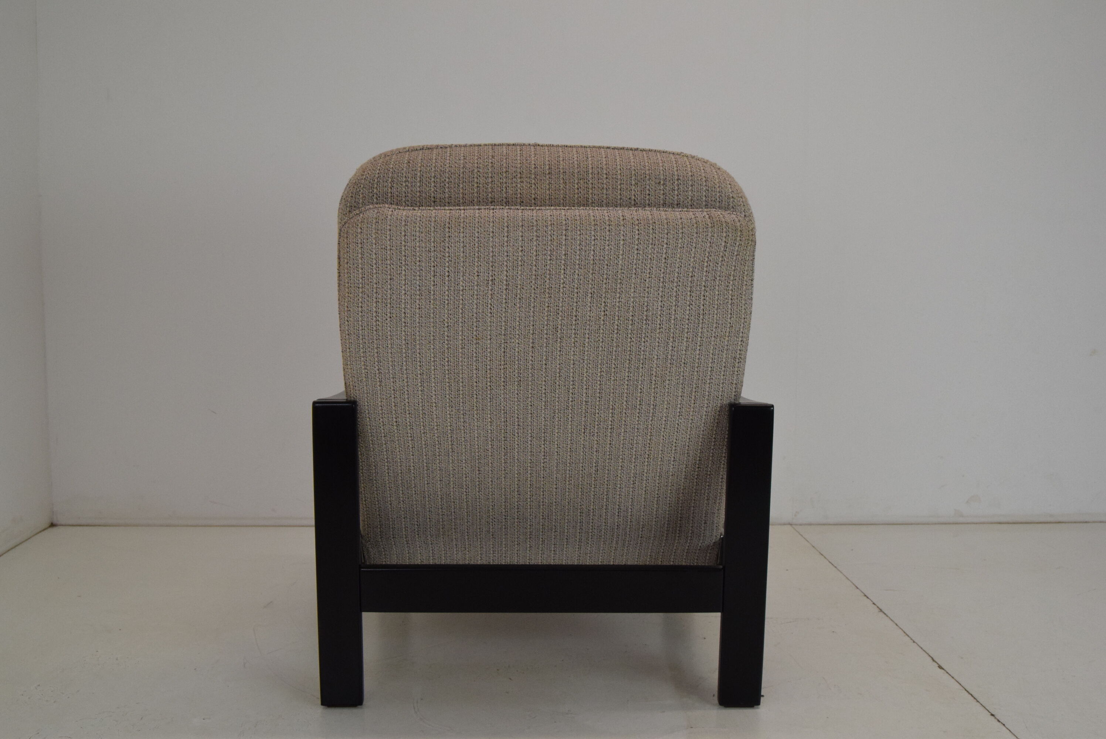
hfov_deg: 57.2
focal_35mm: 33
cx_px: 553
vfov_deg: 40.0
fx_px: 1015
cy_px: 370
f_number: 9
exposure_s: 1/320
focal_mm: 22
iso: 1600
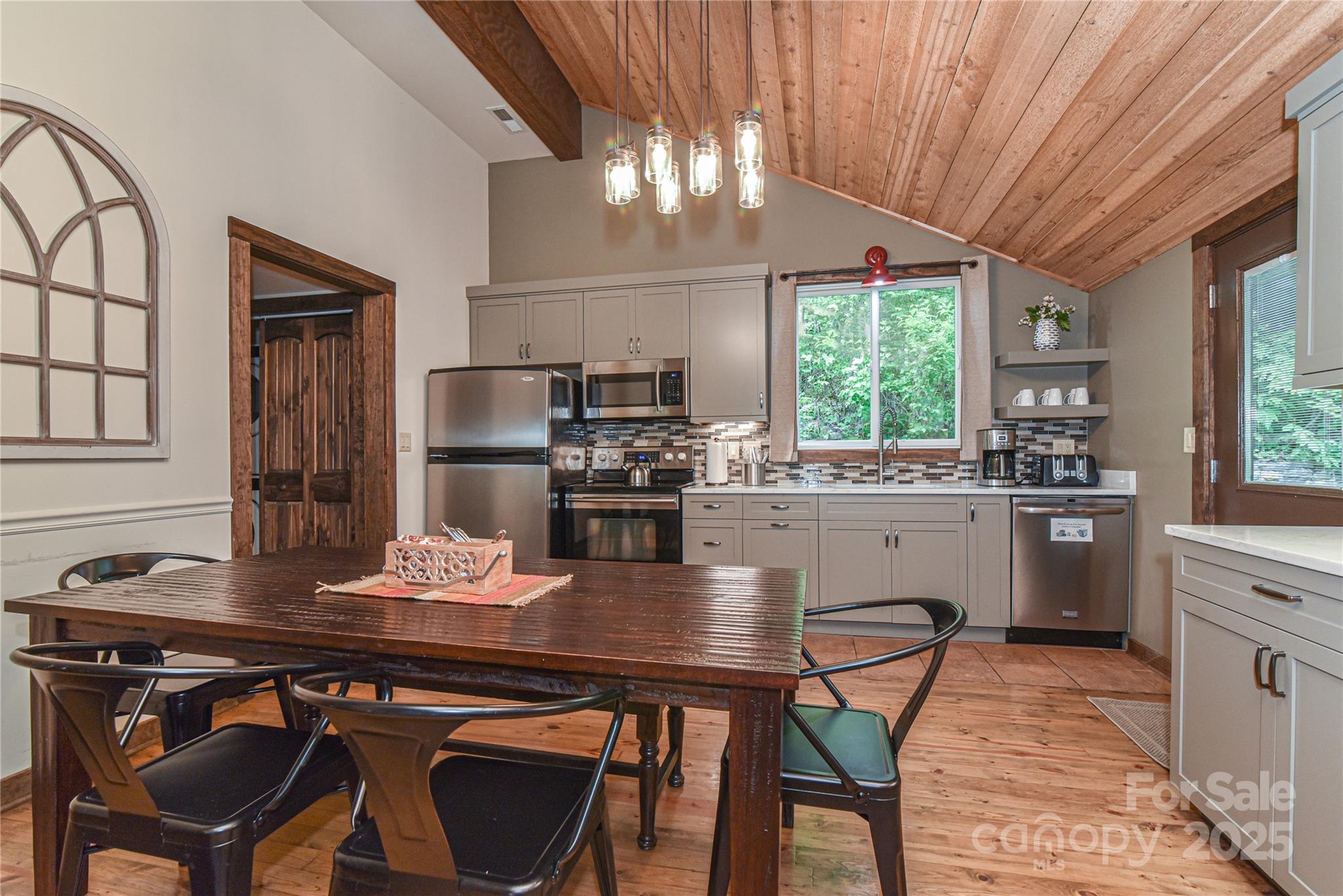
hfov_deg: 96.7
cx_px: 672
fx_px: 597
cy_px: 448
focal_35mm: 16
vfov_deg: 73.8
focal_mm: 16
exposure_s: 1/60
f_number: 7.1
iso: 800
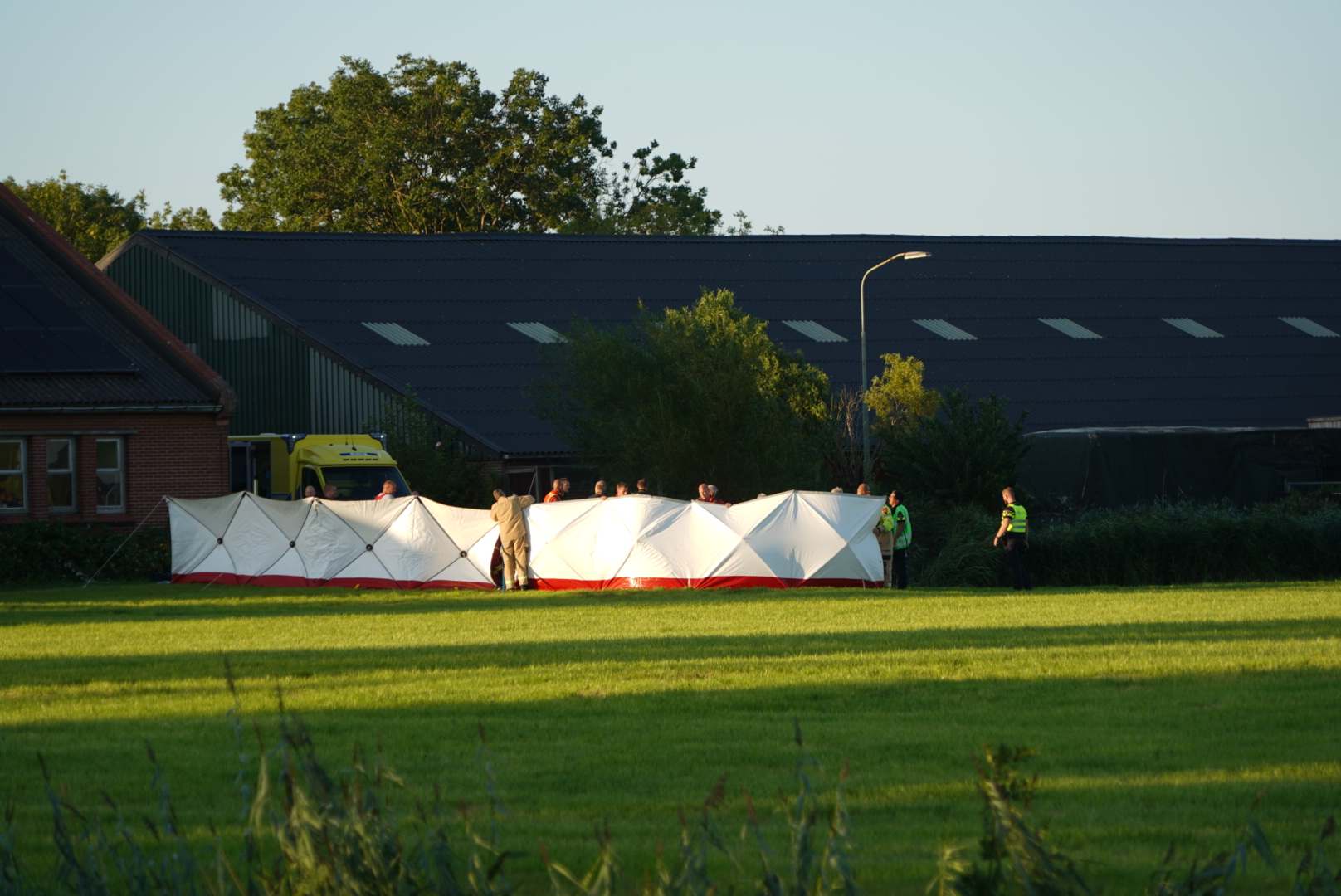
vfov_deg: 7.7
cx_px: 670
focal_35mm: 178
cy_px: 448
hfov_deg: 11.5
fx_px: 6635
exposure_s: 1/80
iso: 50
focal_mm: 178
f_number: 6.3
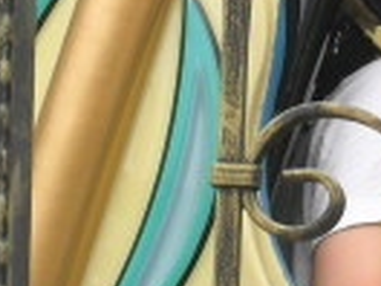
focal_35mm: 509
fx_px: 5602
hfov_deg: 3.9
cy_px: 142
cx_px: 748
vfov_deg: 2.9
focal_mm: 18.6
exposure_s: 1/125
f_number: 5.2
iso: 100
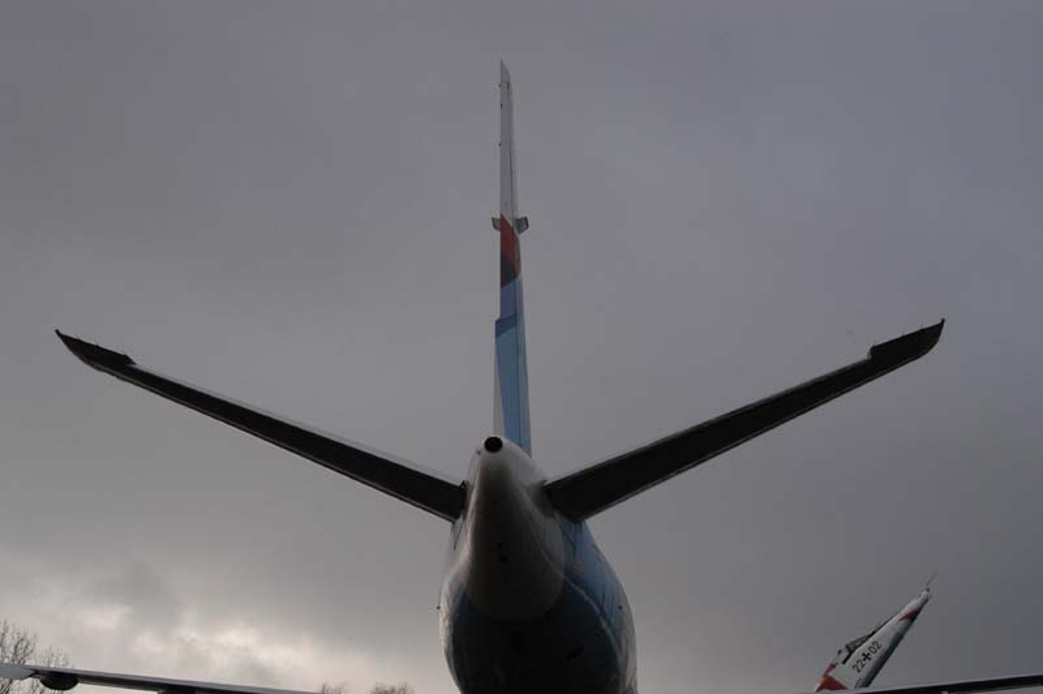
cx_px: 522
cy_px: 347
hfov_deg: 33.4
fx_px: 1737
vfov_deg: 22.6
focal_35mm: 60
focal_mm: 40
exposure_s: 1/250
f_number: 8
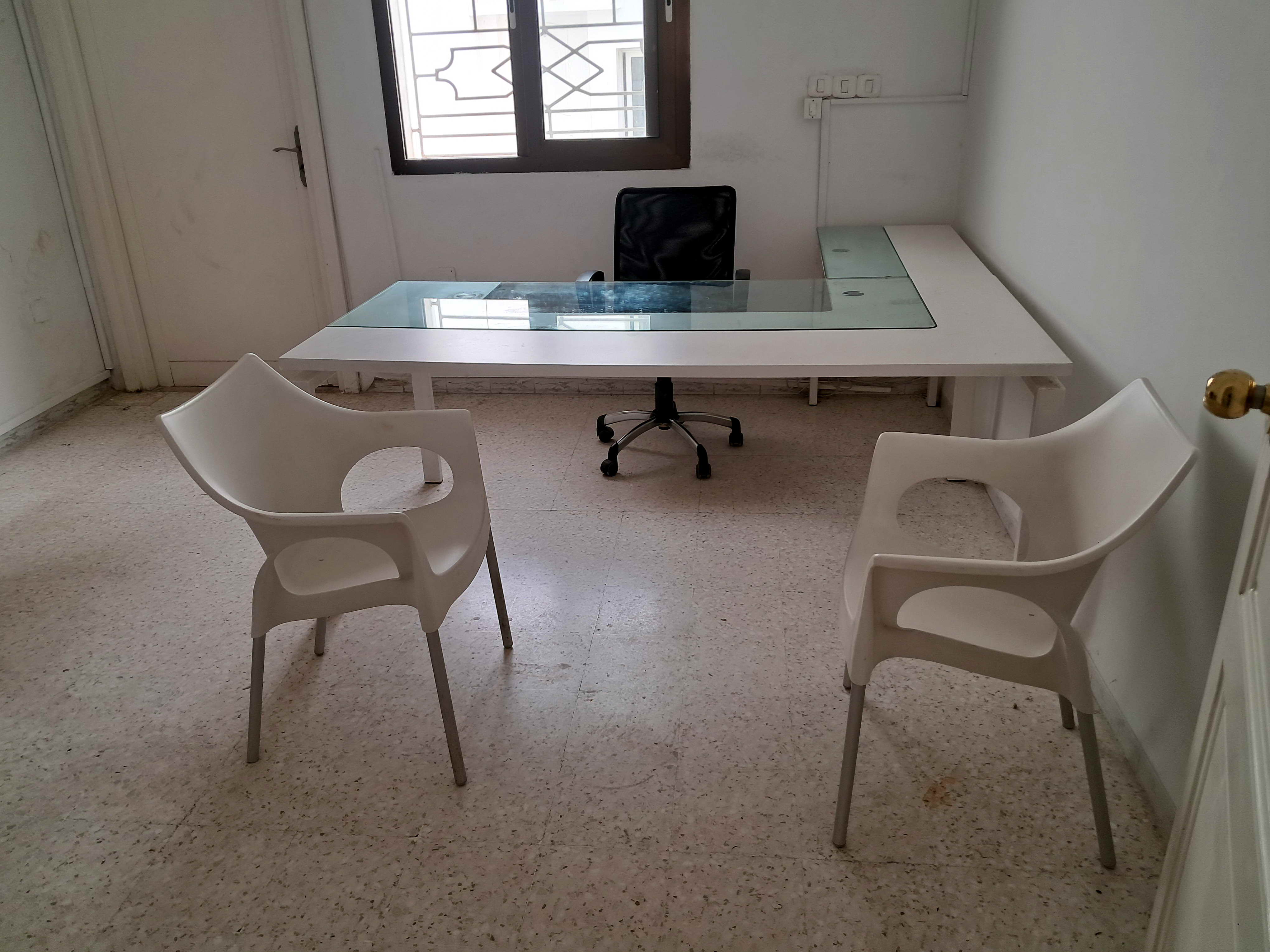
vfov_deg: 51.4
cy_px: 476
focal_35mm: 27
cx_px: 635
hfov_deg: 65.3
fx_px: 991
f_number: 1.8
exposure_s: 1/60
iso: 50
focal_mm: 4
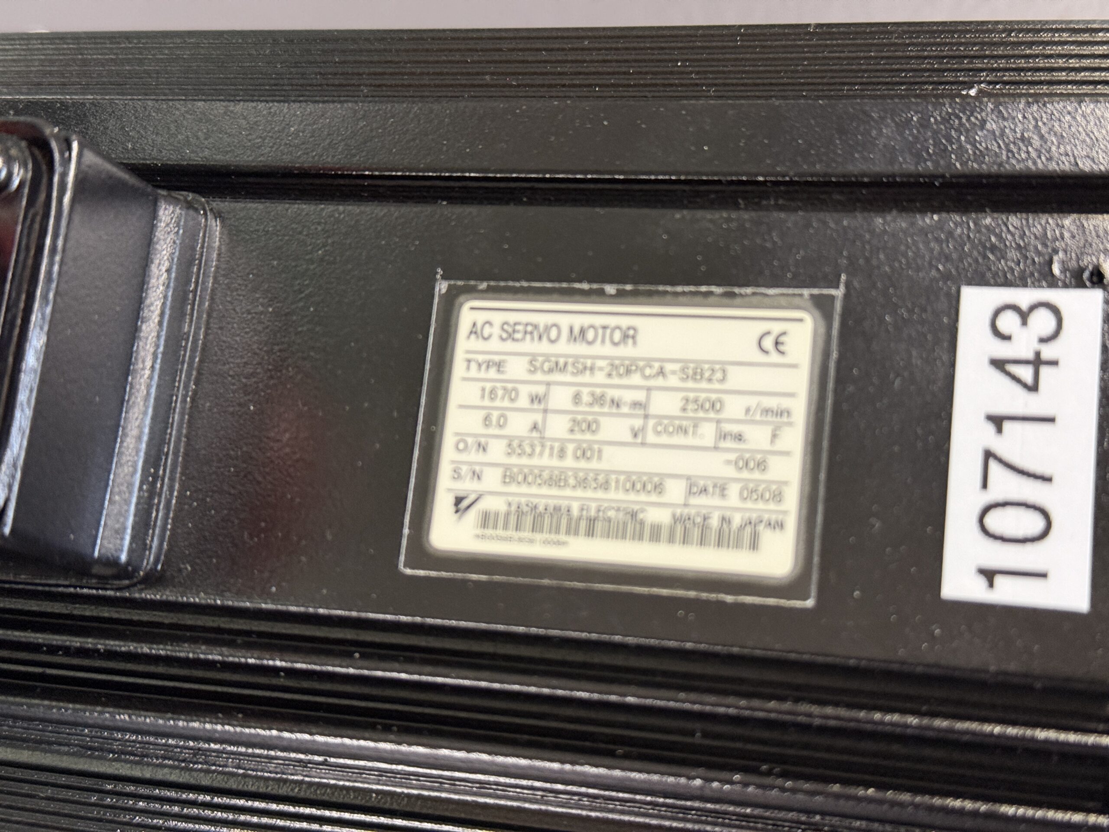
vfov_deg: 30.3
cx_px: 554
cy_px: 416
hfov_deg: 39.7
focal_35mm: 48
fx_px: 1538
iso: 200
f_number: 1.78
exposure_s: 1/33
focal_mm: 6.76
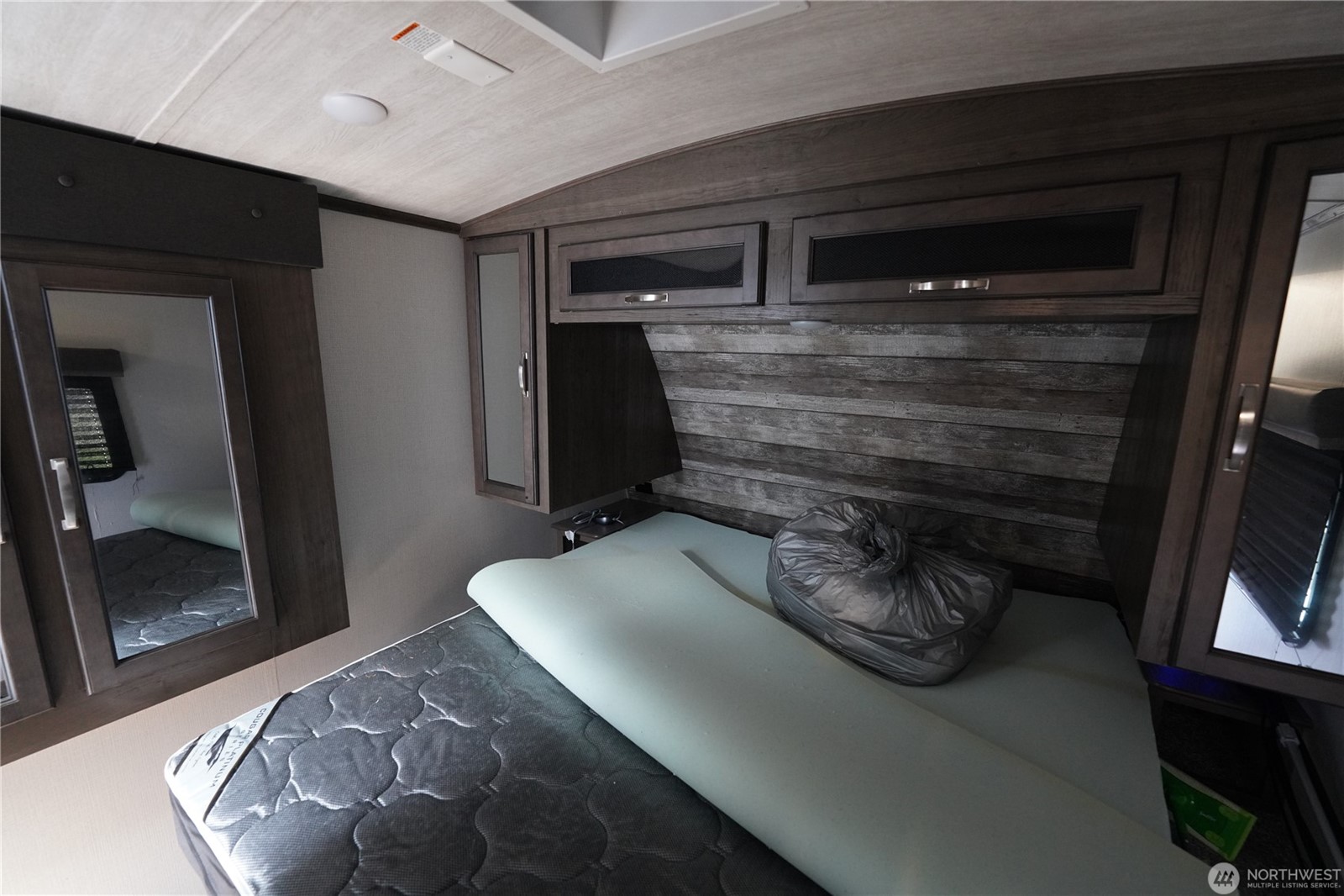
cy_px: 448
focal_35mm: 14
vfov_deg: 81.2
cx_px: 672
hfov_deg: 104.3
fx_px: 523
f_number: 4
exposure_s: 1/30
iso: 3200
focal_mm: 14
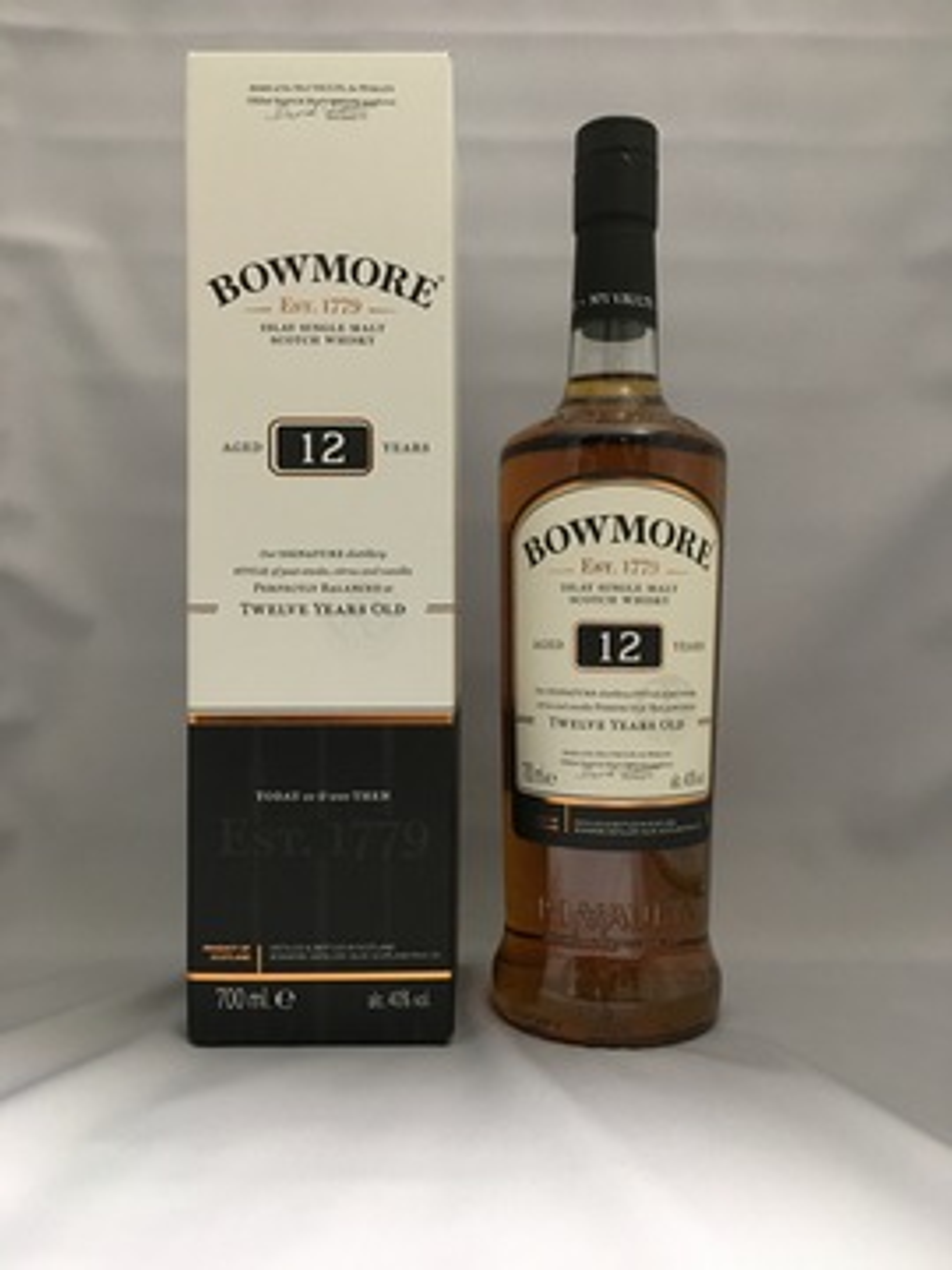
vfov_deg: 61.7
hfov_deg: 48.2
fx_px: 1063
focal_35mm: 29
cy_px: 635
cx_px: 476
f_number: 2.2
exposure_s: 1/15
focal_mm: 4.15
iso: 200
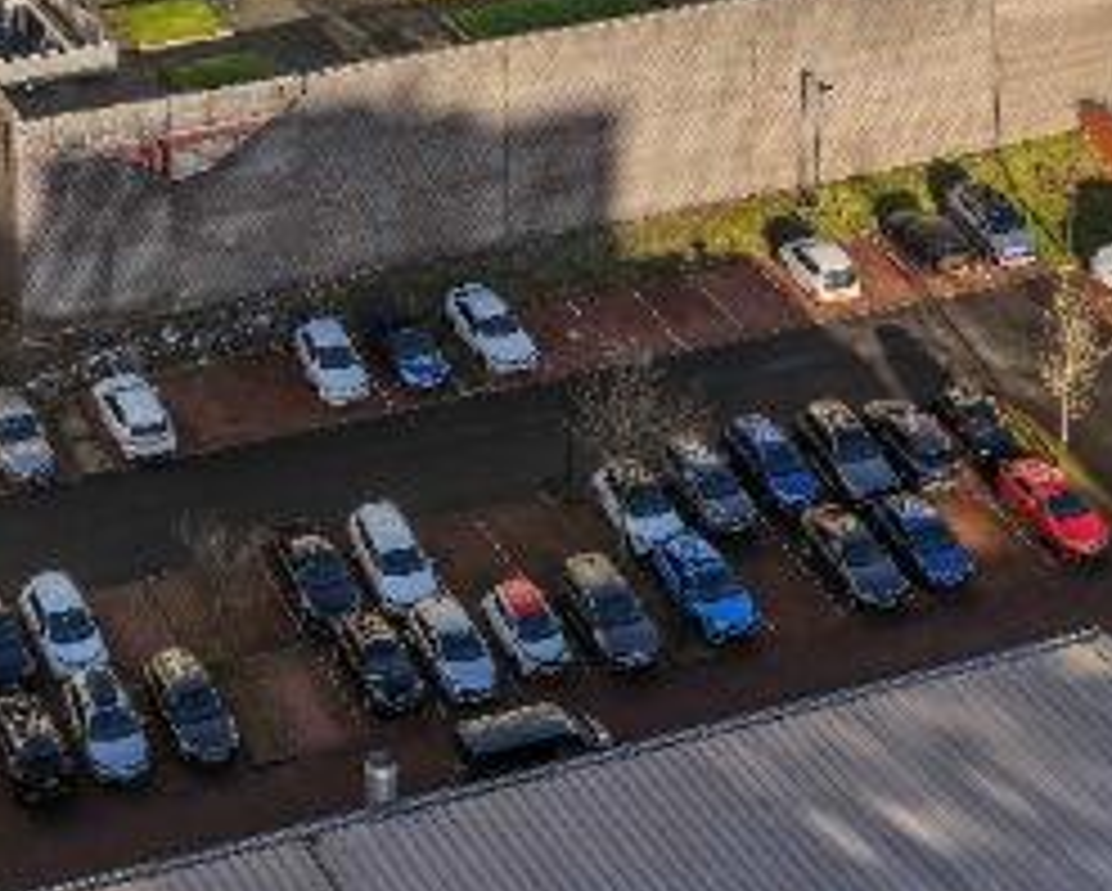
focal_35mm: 109
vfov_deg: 13.5
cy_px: -367
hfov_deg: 17.5
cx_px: 347
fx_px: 3590
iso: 100
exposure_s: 1/500
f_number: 2.8
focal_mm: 14.45
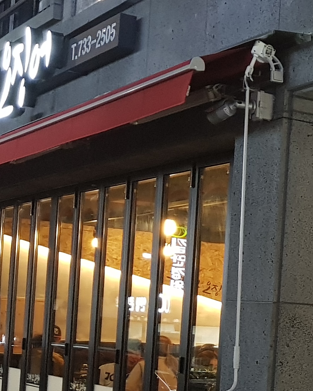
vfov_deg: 20.2
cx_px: 620
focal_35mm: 93
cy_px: 350
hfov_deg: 14.0
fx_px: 1077
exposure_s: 1/30
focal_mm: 4.2
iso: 200
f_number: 1.7
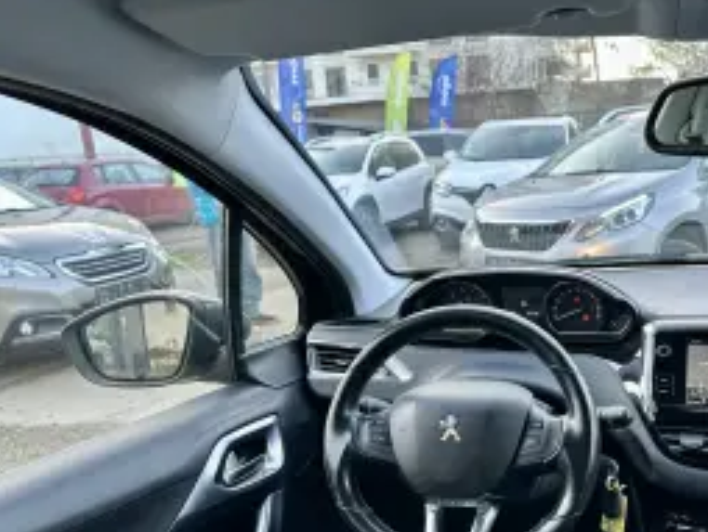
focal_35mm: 34
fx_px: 696
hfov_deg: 52.4
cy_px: 362
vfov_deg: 41.2
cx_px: 496
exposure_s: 1/100
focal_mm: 6.86
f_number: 1.78
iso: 80
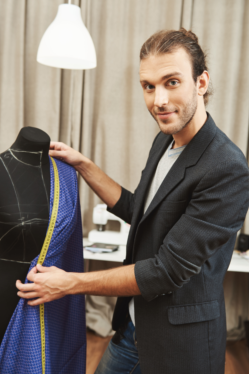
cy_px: 177
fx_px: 456
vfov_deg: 44.5
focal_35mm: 44
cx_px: 136
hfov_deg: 30.5
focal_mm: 38
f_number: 3.5
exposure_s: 1/125
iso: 100
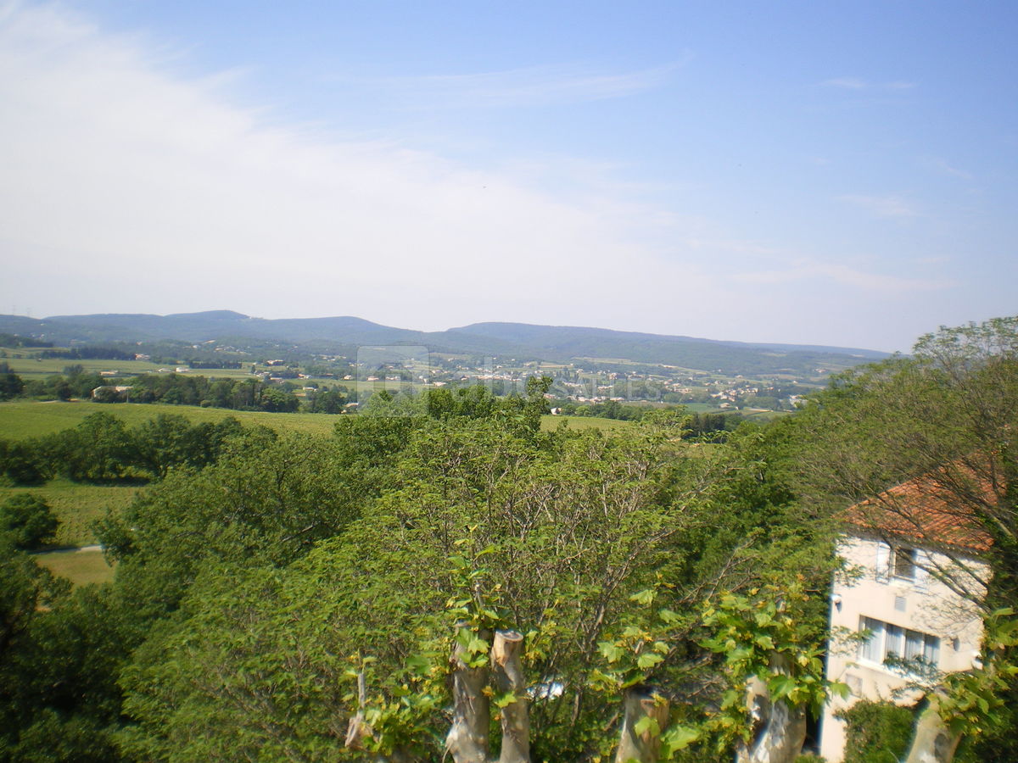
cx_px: 509
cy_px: 382
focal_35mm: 36
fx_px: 1059
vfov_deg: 39.7
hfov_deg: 51.4
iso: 50
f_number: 4.6
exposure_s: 1/320
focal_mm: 6.3
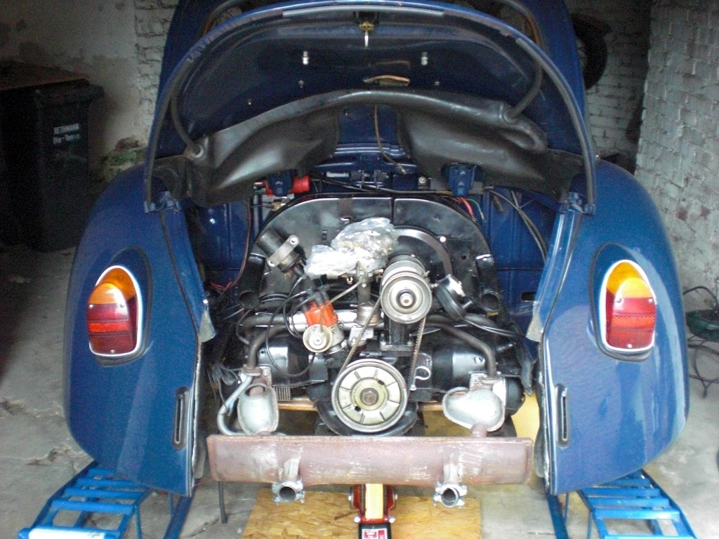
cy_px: 270
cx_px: 360
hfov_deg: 49.0
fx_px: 789
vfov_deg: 37.7
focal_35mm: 38
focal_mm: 6.3
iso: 800
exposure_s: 1/100
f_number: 3.1
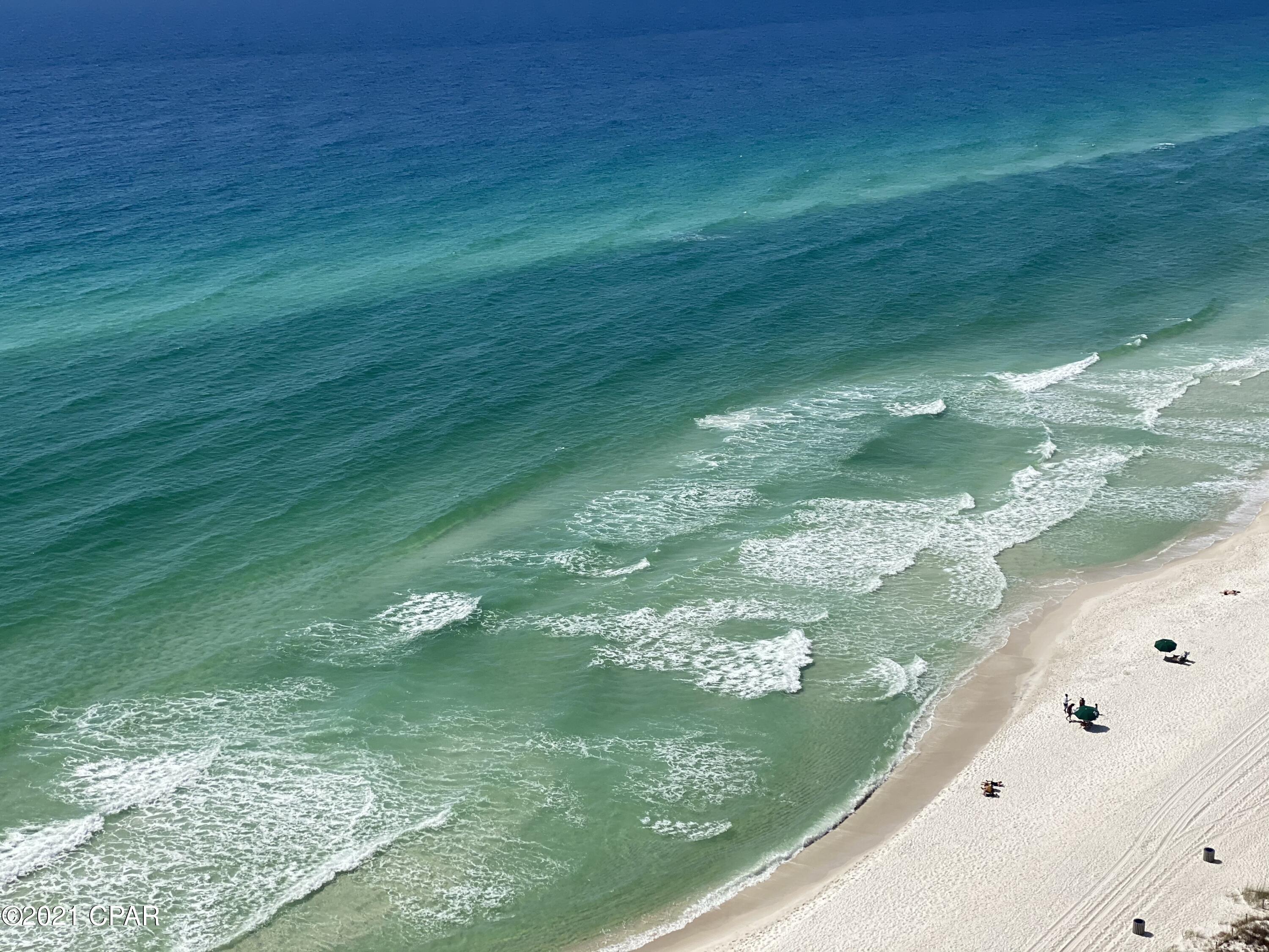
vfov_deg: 28.0
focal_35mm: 52
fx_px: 1906
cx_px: 634
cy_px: 476
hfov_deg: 36.8
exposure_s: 1/3425
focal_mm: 6
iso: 20
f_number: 2
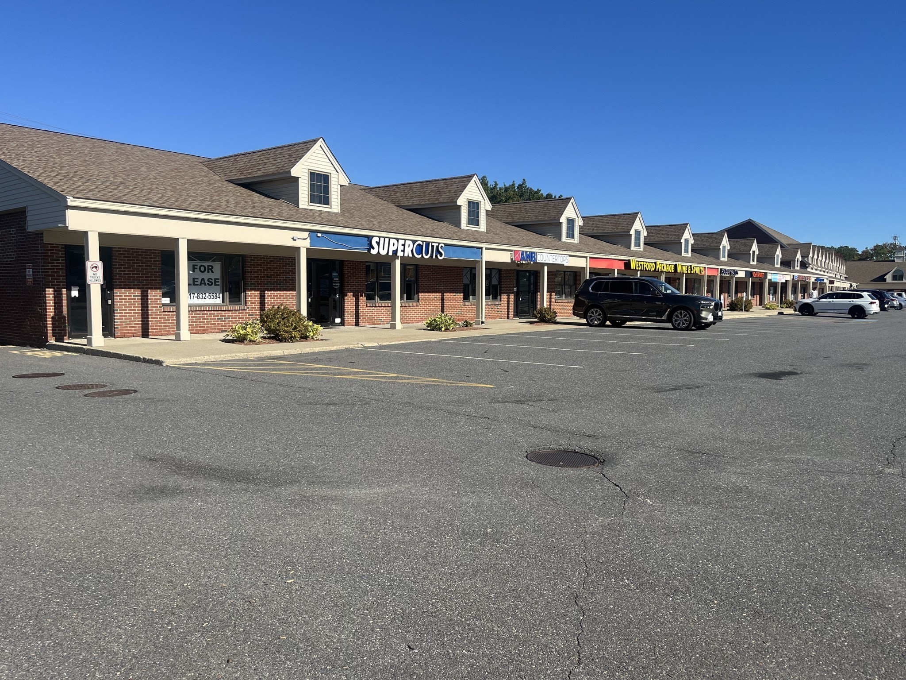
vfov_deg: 53.1
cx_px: 453
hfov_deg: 67.3
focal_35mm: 26
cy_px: 340
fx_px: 680
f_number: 1.6
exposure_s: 1/3745
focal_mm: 5.1
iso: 50
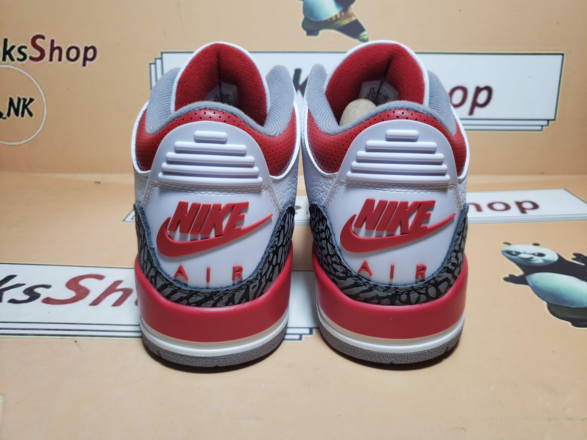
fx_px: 441
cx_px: 294
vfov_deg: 53.1
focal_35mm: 26
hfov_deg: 67.3
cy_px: 220
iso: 50
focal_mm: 4.3
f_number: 1.5
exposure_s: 1/353
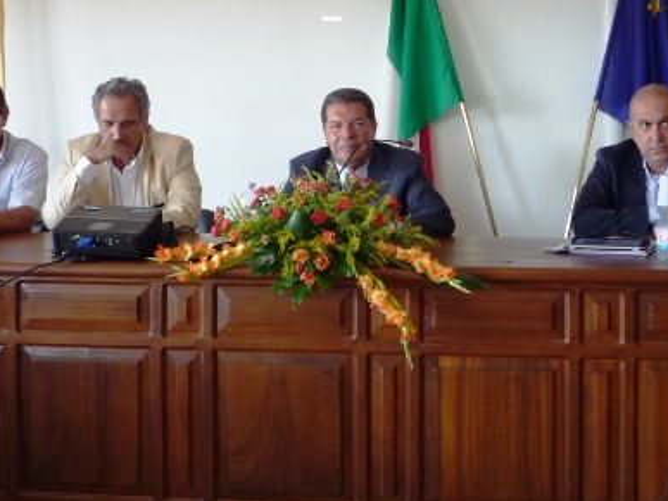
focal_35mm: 62
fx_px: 1196
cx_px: 356
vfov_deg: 23.4
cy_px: 116
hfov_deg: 31.2
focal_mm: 5.2
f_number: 3.3
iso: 200
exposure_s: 1/30
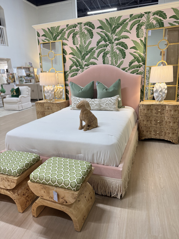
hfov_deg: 56.8
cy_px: 120
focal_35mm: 24
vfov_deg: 71.6
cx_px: 90
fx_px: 165
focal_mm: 6.76
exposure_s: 1/60
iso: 250
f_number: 1.78
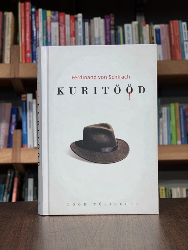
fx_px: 557
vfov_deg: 25.3
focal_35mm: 77
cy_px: 125
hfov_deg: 19.1
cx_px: 94
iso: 100
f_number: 2.8
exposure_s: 1/99
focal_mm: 9
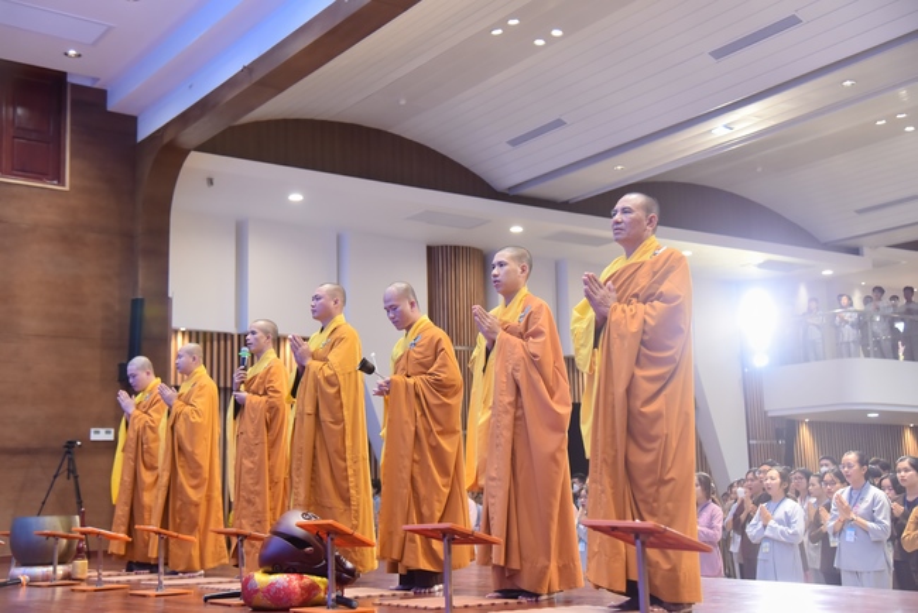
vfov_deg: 28.1
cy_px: 306
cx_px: 459
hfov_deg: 41.1
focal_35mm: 48
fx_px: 1224
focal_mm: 48
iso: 1250
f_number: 4
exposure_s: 1/125
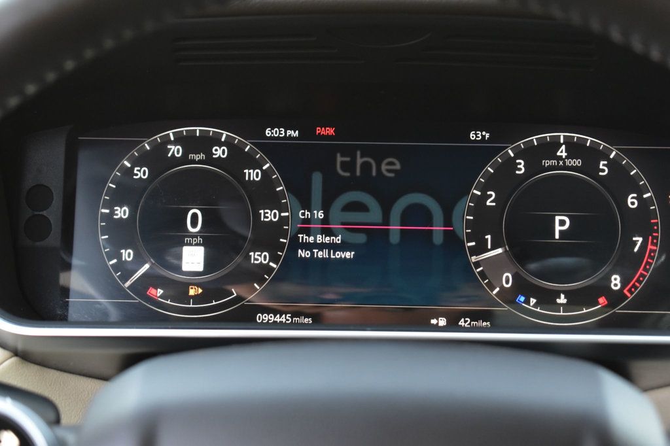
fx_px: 1451
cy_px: 223
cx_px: 335
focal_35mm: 78
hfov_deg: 26.0
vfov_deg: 17.5
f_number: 6.3
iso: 1400
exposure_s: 1/15
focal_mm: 52
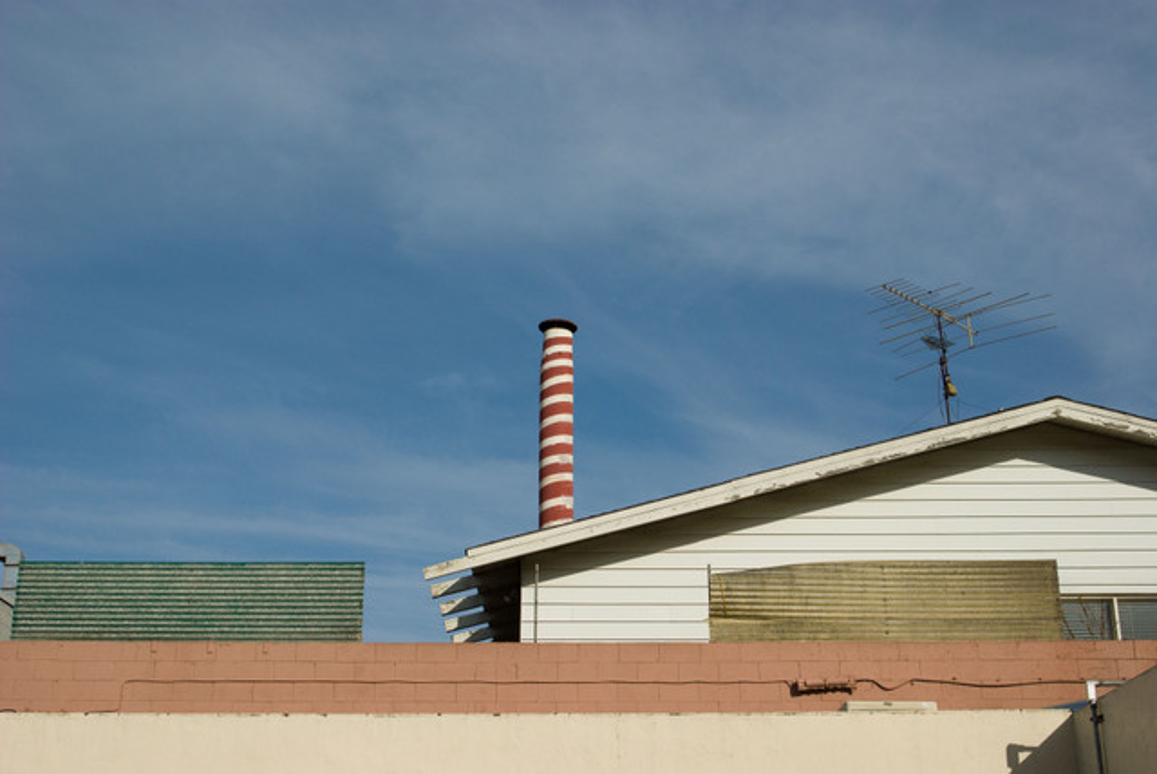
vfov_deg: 29.0
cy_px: 387
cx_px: 578
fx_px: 1496
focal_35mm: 46
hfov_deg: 42.3
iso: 100
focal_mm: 31
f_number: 7.1
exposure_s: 1/800
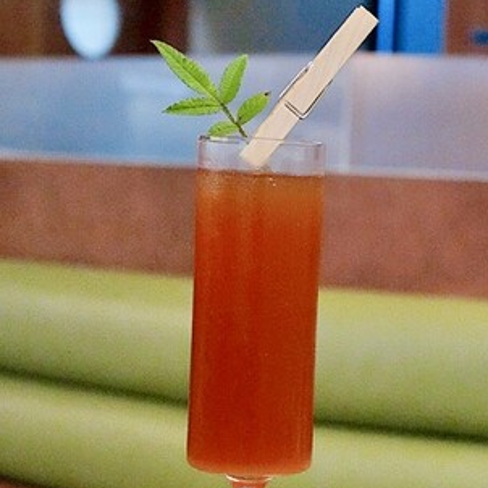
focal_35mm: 86
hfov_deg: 19.8
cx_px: 428
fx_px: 1372
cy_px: 401
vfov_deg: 19.9
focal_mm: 36
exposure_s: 1/60
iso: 6400
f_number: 5.6
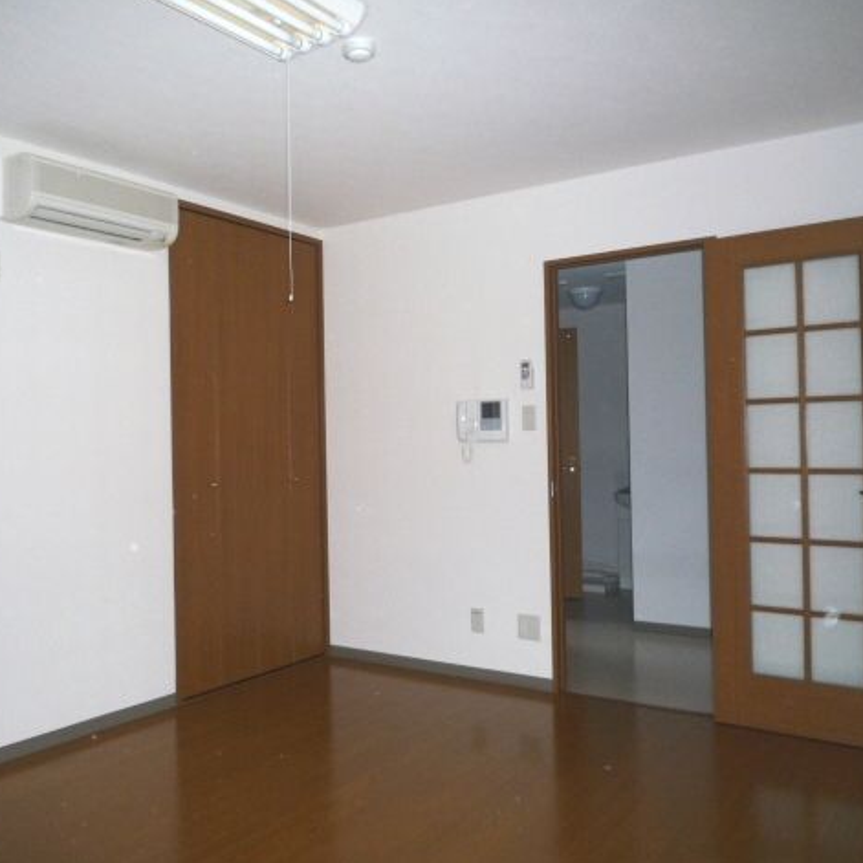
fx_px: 846
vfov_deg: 54.0
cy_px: 431
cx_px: 354
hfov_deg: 53.7
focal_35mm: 30
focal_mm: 4.4
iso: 100
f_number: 2.8
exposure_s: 1/30
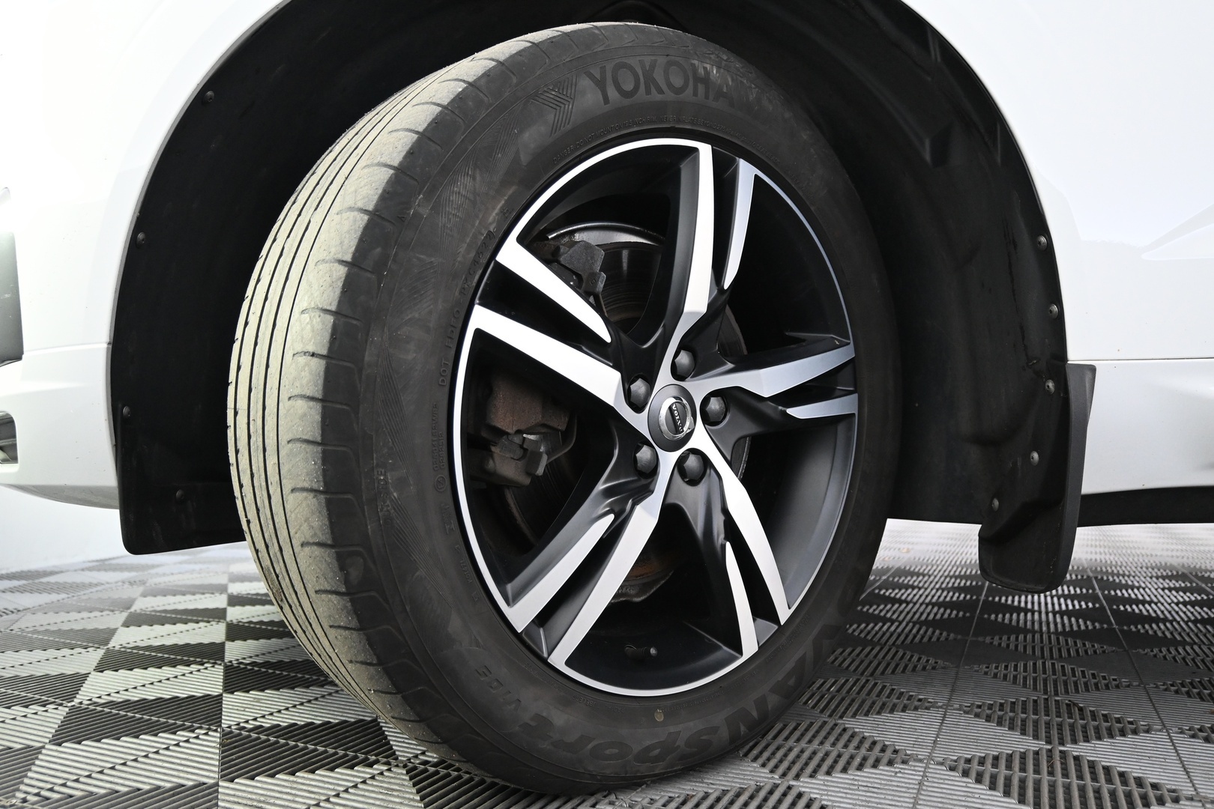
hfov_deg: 63.2
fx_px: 986
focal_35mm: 29
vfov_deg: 44.6
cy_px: 404
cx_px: 607
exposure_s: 1/30
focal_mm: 19.5
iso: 1800
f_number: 3.8
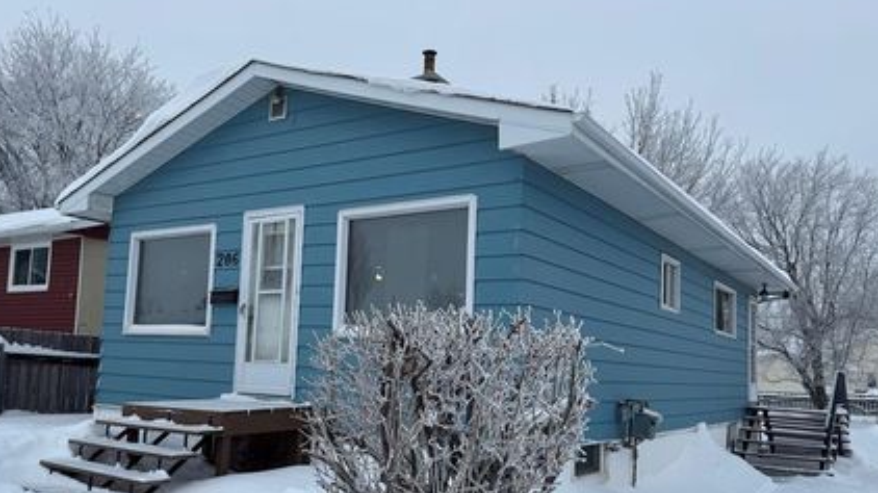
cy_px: 301
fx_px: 721
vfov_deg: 37.6
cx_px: 391
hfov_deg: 62.5
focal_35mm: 31
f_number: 1.78
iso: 80
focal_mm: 6.76
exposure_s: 1/2604
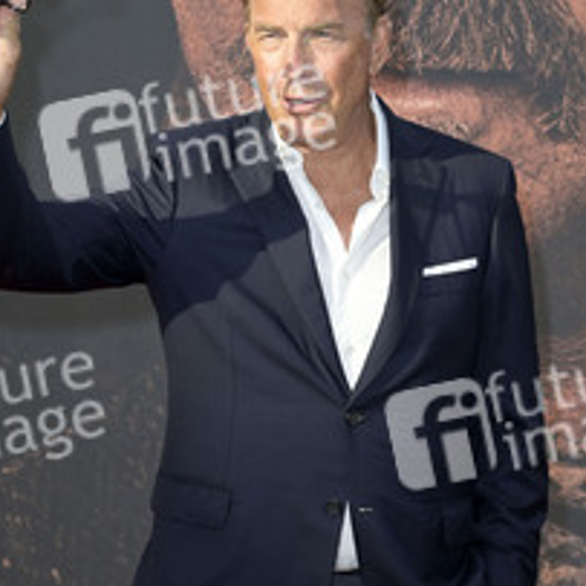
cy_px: 277
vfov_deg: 12.7
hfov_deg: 12.7
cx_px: 271
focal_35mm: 137
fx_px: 2624
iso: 250
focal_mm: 82
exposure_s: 1/250
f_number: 7.1
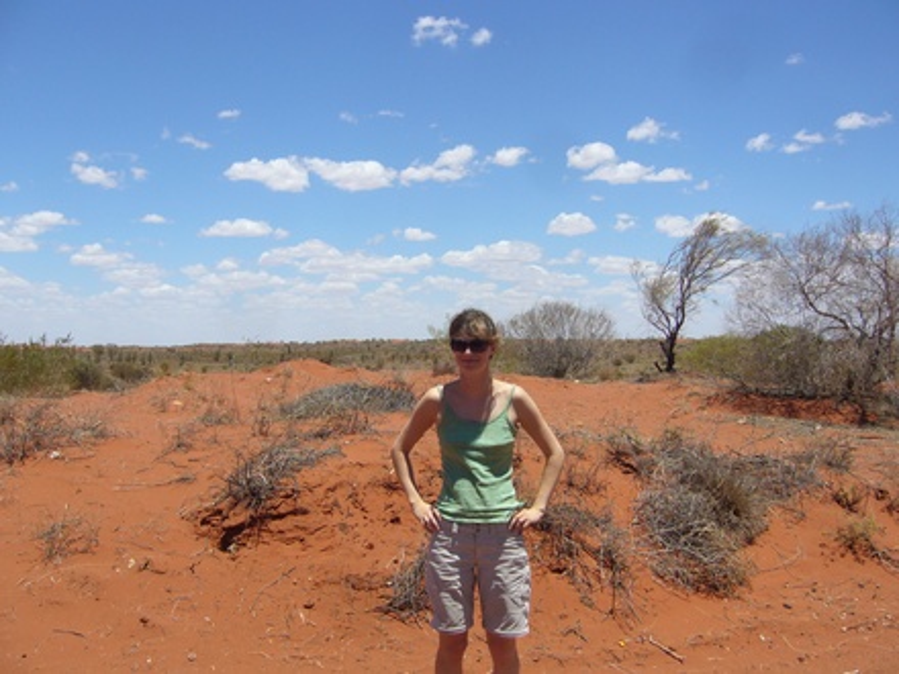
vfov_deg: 40.7
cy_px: 337
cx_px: 450
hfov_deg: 52.6
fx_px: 909
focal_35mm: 35
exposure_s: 1/400
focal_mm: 5.8
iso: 80
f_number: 5.6
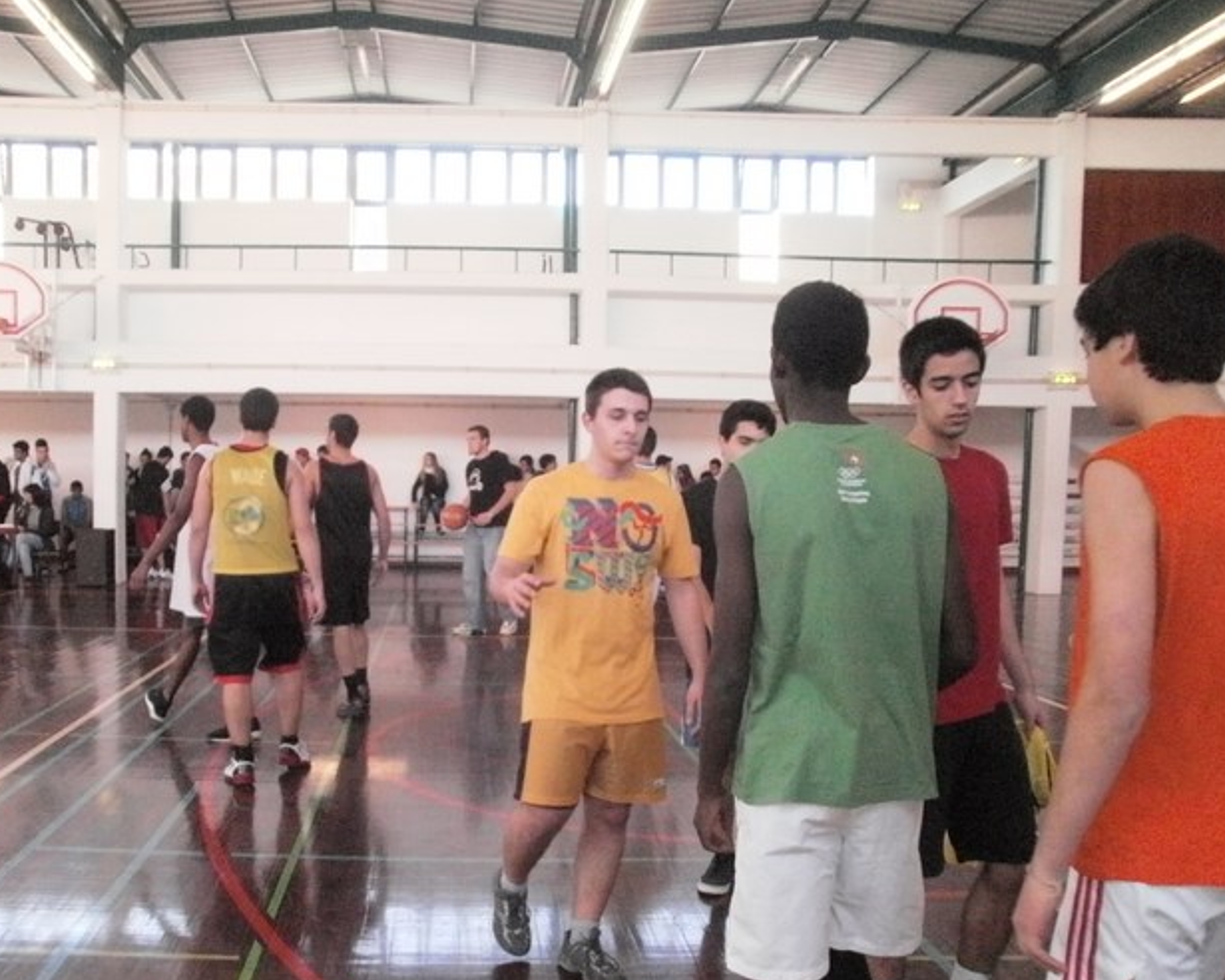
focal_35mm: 33
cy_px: 582
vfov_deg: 44.3
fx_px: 1196
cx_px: 482
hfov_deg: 53.8
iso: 800
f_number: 2.6
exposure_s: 1/250
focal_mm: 4.65
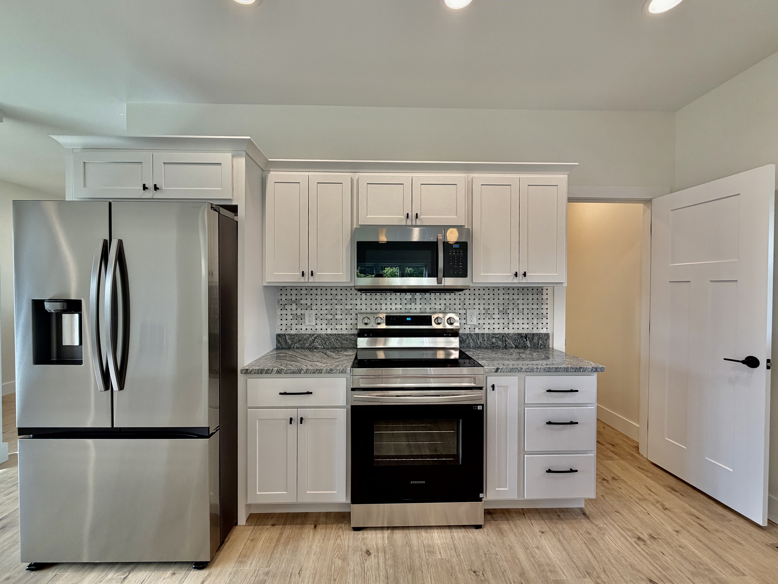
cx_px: 389
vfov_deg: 85.7
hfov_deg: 102.1
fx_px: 315
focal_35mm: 14
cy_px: 292
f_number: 2.2
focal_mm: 2.22
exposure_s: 1/120
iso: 125
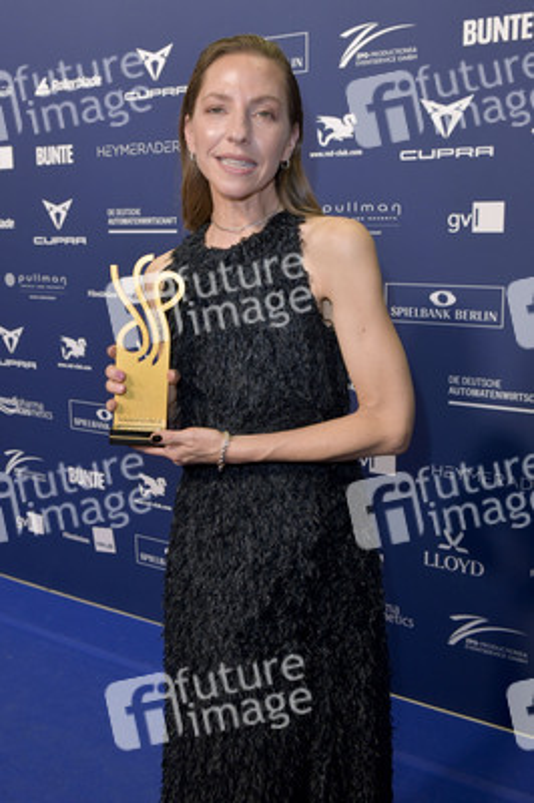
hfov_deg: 44.9
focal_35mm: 29
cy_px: 402
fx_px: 646
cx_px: 267
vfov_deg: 63.7
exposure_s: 1/200
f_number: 5.6
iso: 1250
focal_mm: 29
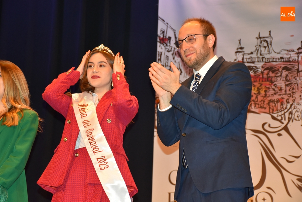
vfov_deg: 13.9
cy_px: 101
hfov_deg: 20.6
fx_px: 831
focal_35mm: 99
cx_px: 151
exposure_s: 1/100
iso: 800
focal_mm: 66
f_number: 5
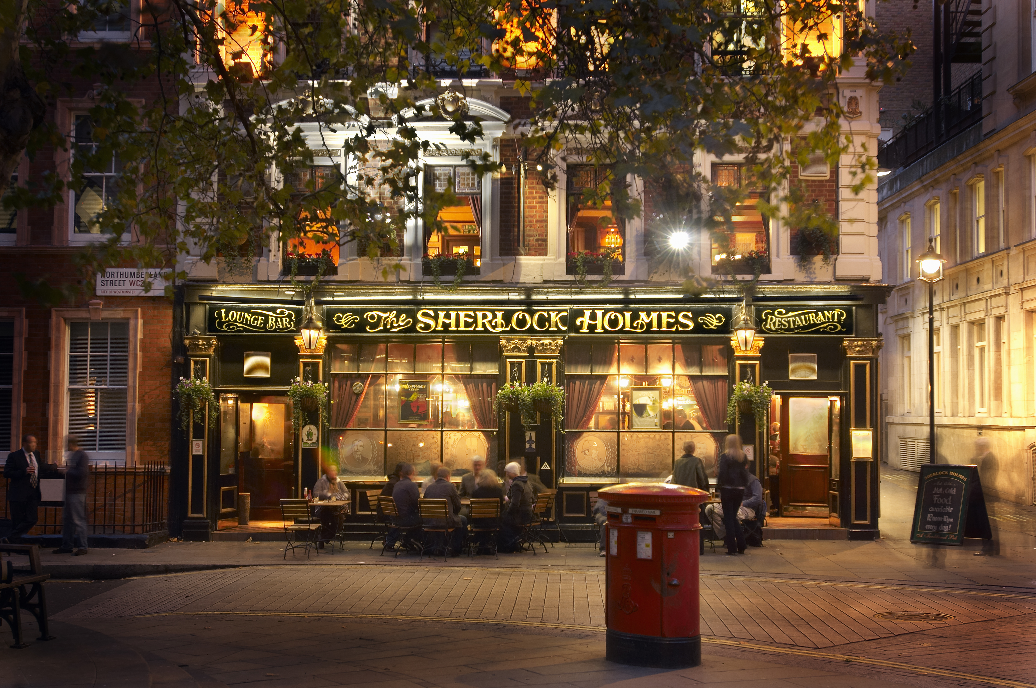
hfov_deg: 41.2
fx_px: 1380
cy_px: 344
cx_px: 518
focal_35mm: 48
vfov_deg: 28.0
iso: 100
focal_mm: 32
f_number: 9
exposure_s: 6
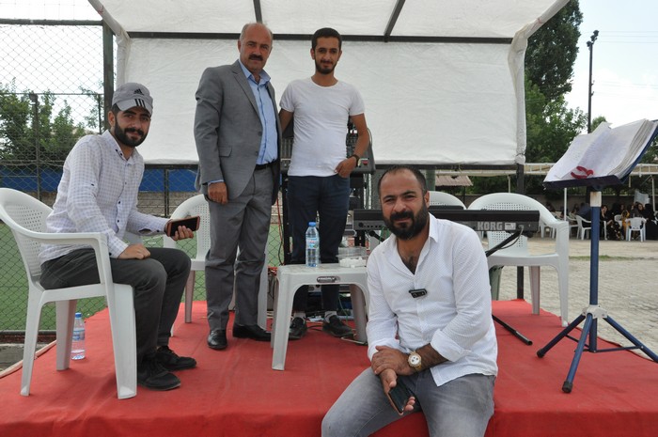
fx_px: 657
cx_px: 329
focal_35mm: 36
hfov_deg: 53.2
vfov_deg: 36.8
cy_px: 218
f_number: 13
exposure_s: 1/640
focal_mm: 24
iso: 1250
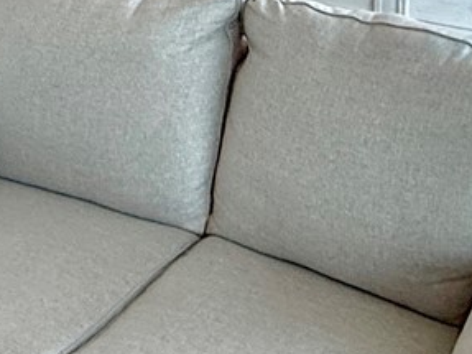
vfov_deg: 16.1
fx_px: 1063
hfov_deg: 24.9
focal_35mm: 78
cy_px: -270
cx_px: 161
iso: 125
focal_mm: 2.22
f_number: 2.2
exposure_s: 1/120
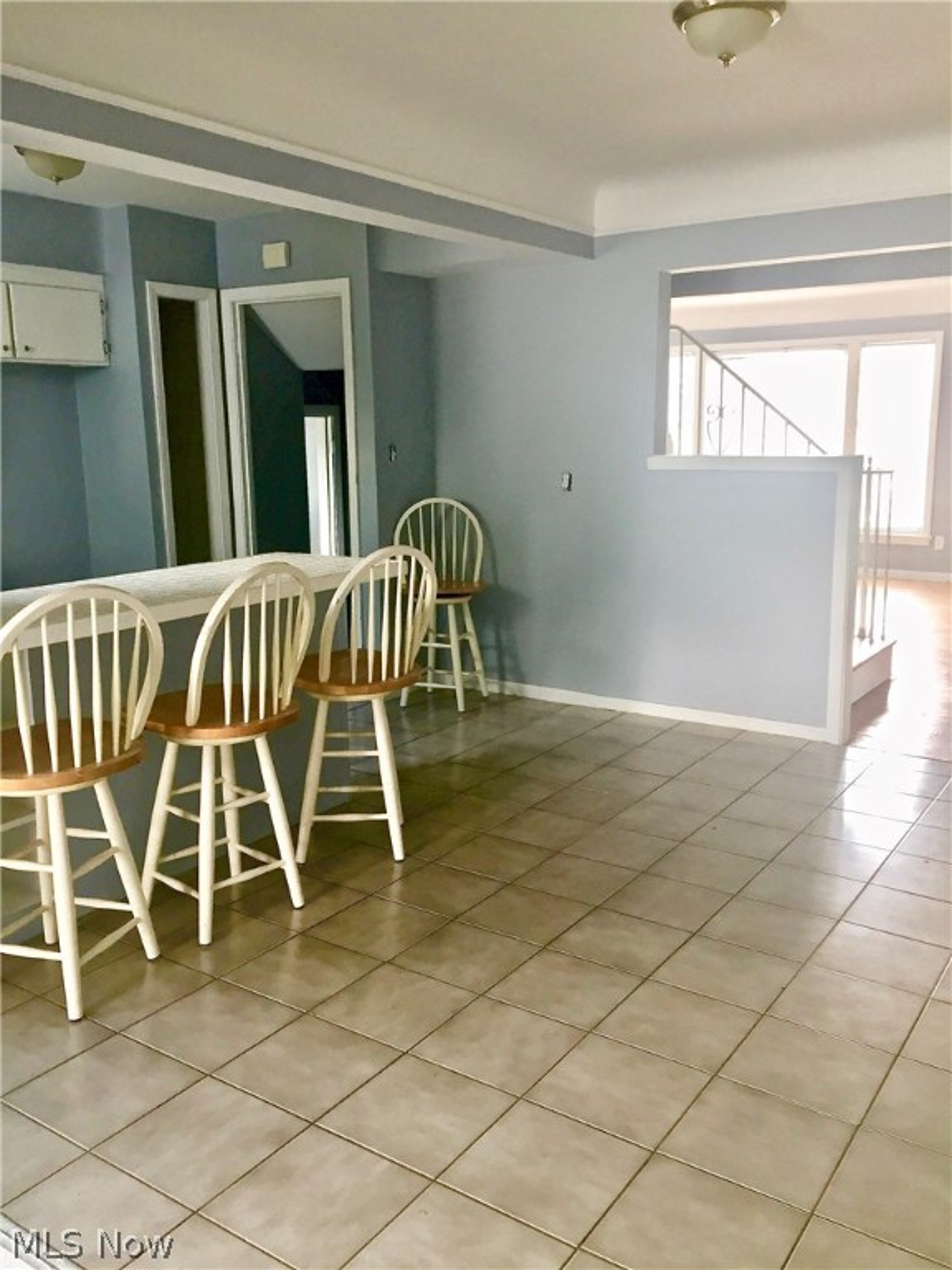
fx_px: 1063
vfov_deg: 61.7
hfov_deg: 48.2
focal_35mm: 29
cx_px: 476
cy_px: 635
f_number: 2.2
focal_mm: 4.15
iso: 64
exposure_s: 1/30
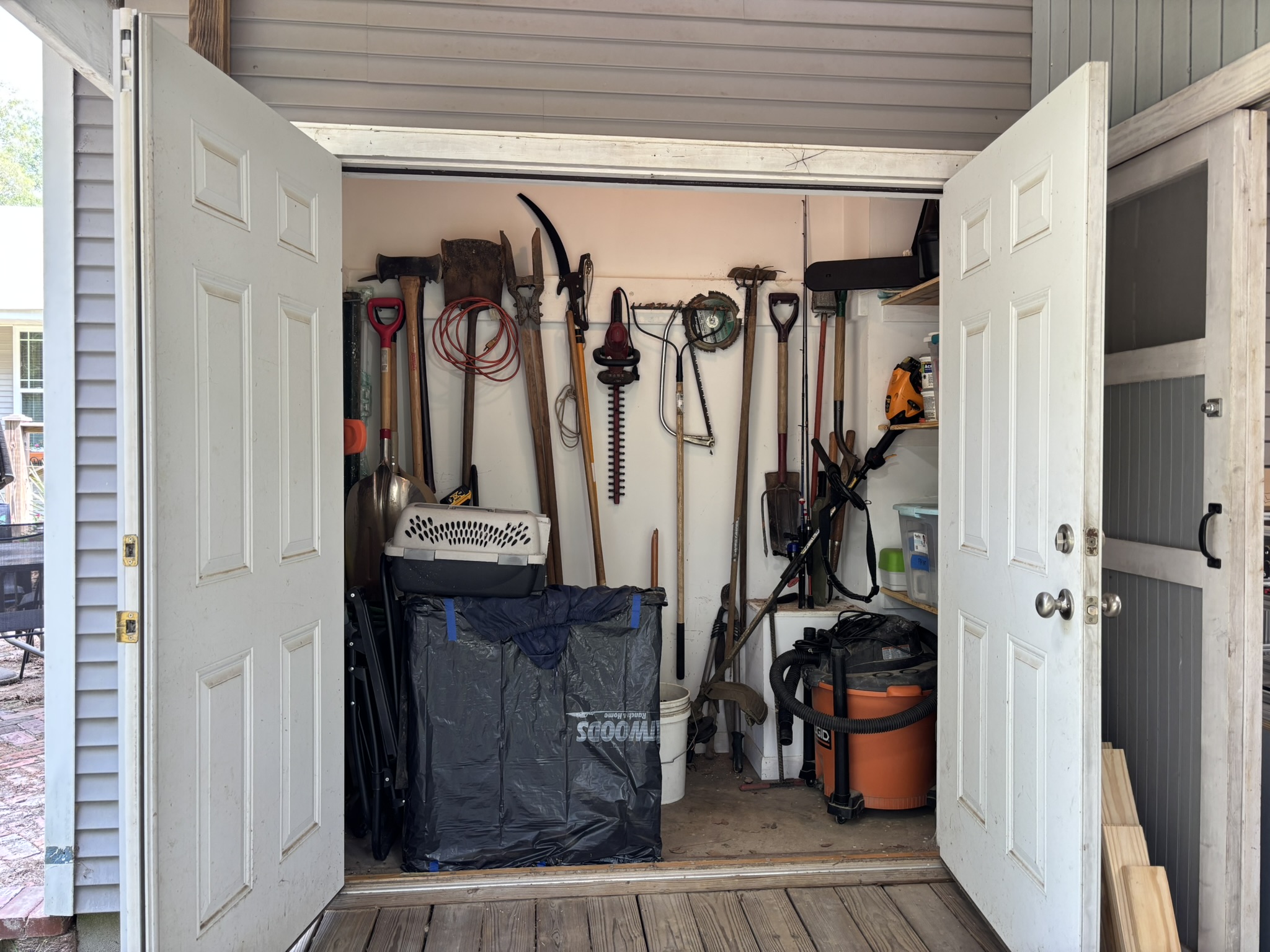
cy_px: 476
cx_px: 635
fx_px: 954
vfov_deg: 53.1
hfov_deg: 67.3
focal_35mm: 26
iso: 80
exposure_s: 1/120
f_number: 1.6
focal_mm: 5.96
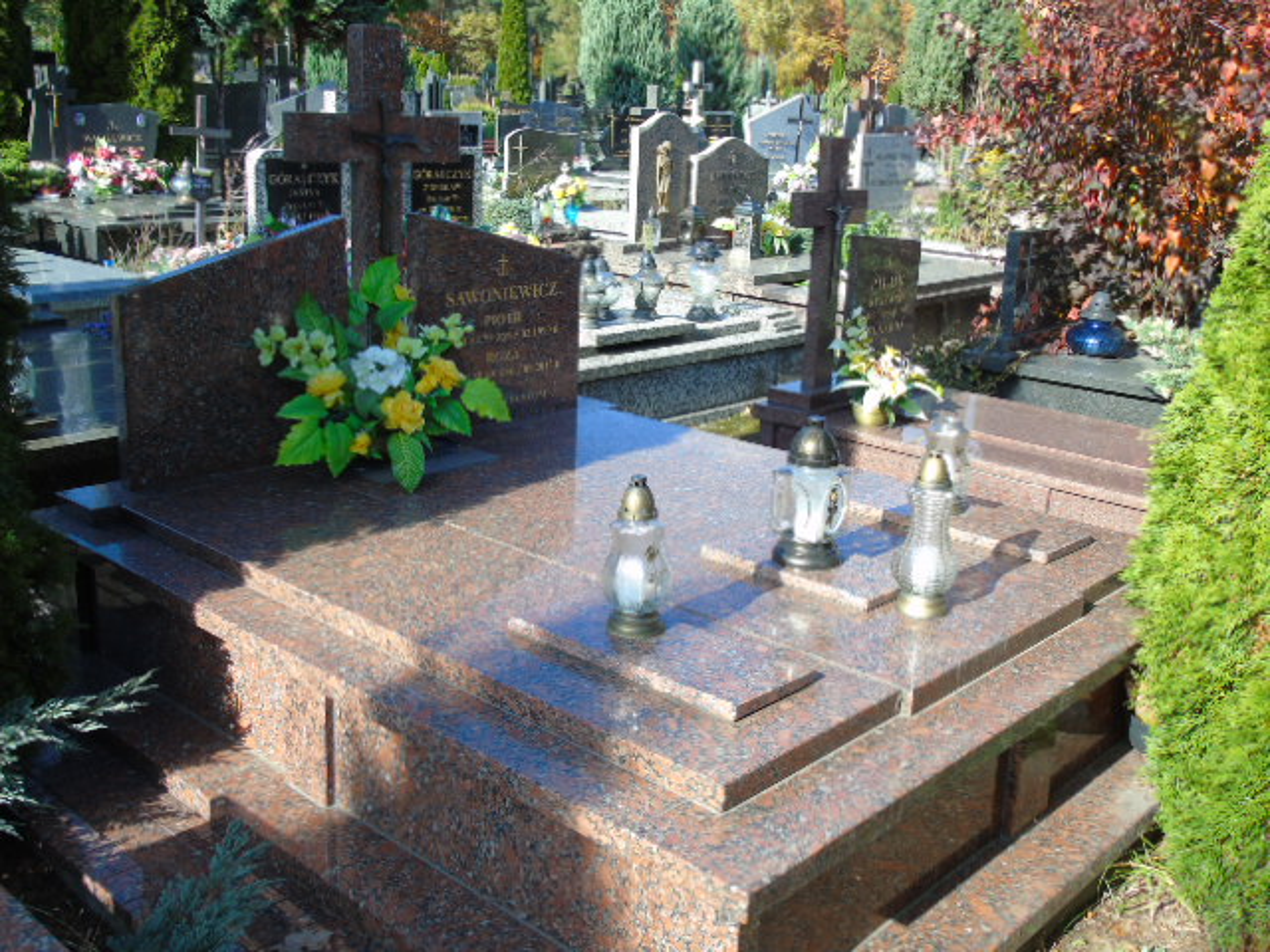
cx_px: 635
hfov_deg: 54.0
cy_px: 476
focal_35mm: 34
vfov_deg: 41.8
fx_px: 1247
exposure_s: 1/250
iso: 80
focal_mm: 6.1
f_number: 3.8
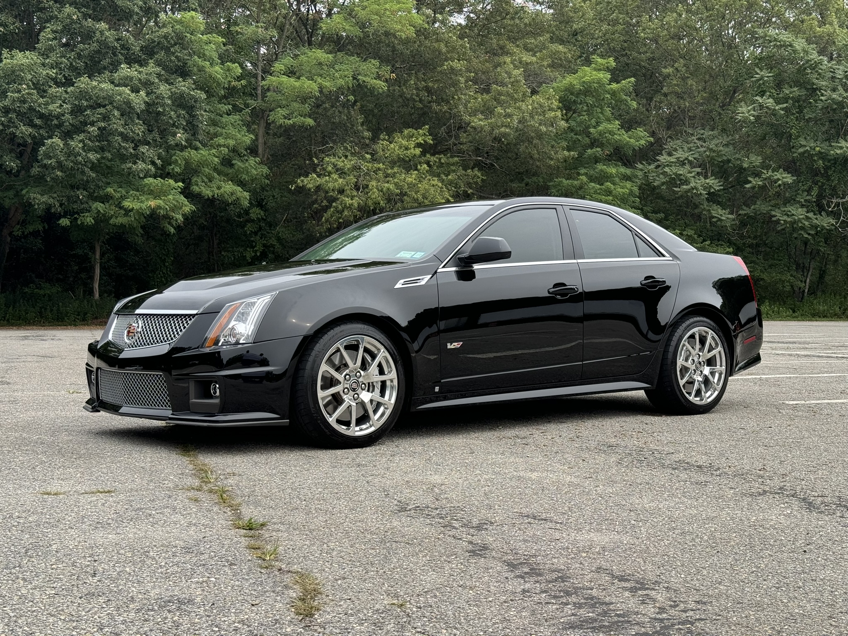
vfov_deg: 30.3
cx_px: 424
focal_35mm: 48
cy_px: 318
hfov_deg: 39.7
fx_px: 1176
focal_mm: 6.76
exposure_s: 1/1059
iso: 64
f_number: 1.78
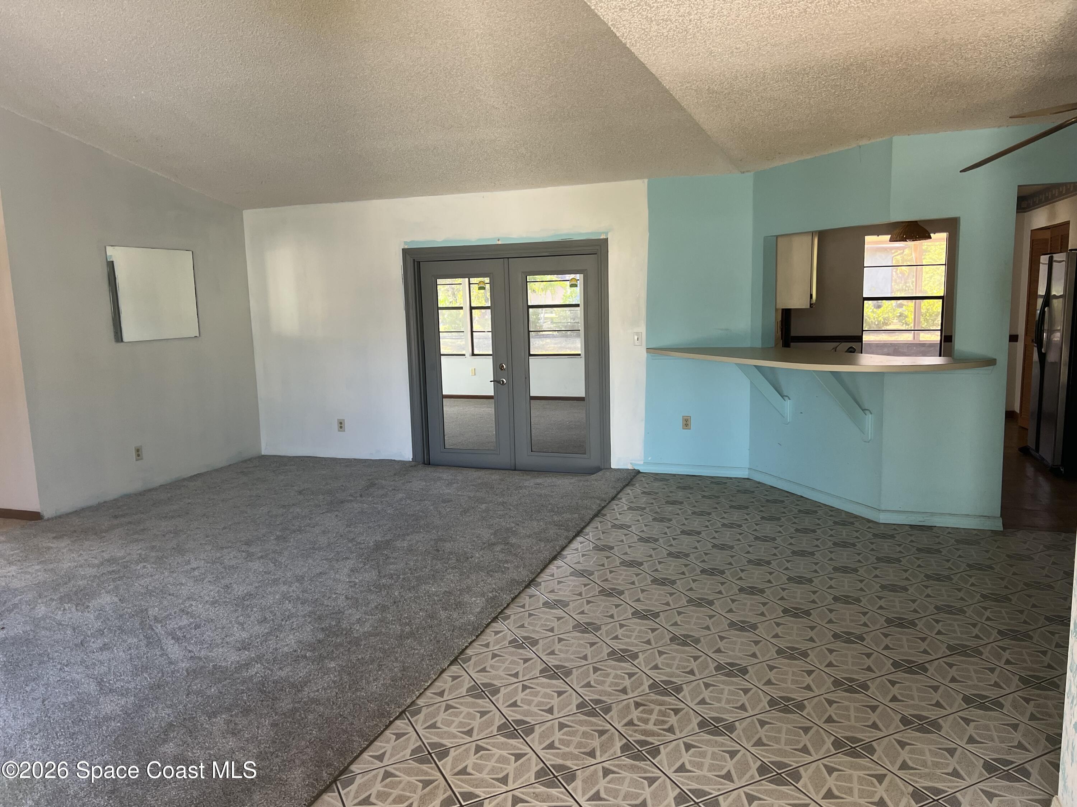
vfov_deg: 53.1
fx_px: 809
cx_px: 538
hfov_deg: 67.3
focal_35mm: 26
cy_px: 404
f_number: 1.5
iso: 125
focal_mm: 5.7
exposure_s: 1/121
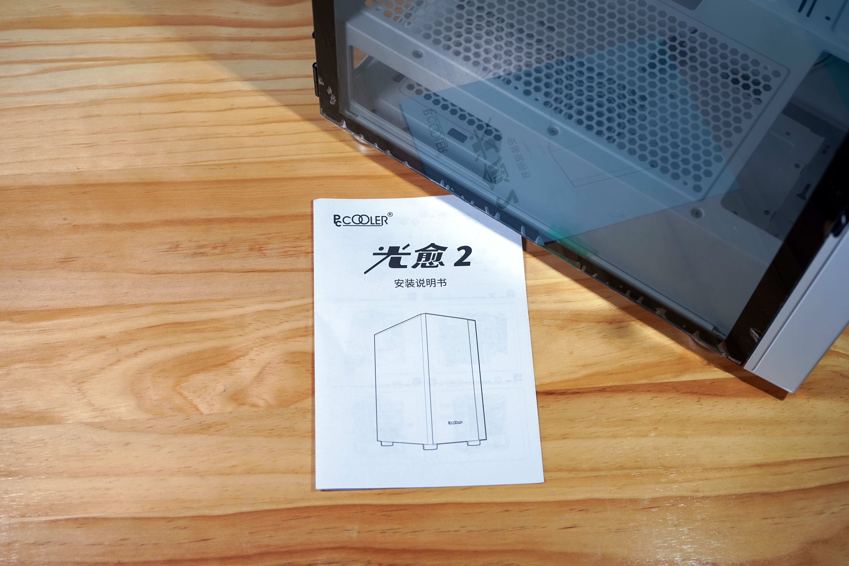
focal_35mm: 50
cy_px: 283
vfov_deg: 27.0
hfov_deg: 39.6
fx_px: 1179
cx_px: 424
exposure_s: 1/50
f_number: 6.3
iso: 250
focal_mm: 50
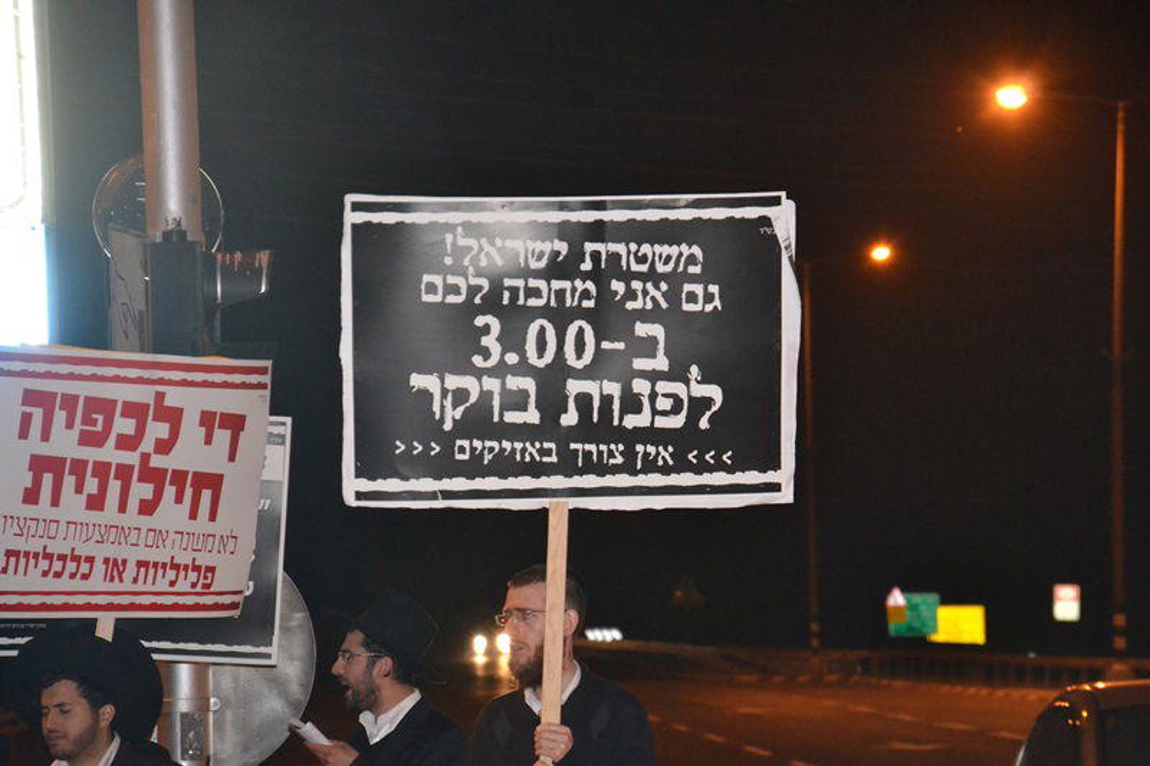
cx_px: 575
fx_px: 5030
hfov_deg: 13.0
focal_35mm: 158
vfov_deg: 8.7
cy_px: 383
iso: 3200
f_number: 5.6
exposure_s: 1/60
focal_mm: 105
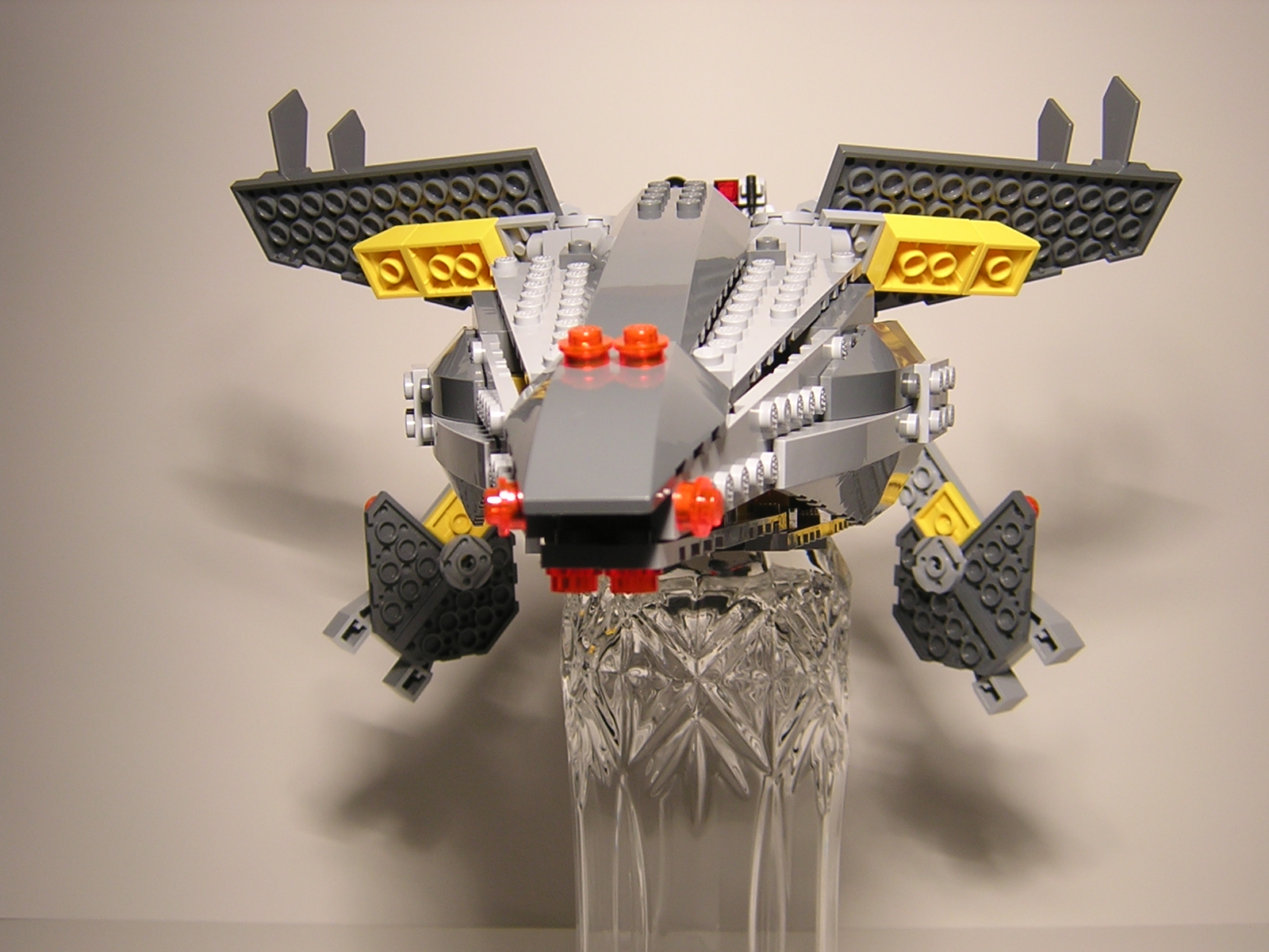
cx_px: 634
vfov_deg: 36.0
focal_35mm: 40
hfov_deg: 46.8
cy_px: 476
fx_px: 1466
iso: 100
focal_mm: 5.2
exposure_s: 1/189
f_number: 2.7
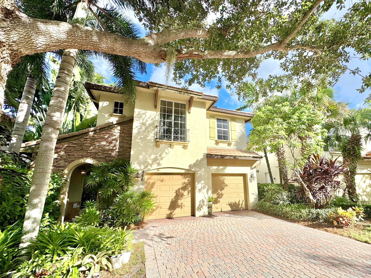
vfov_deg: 85.7
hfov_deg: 102.1
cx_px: 186
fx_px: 150
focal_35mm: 14
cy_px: 139
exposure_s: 1/2415
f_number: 2.2
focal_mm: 2.22
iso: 50
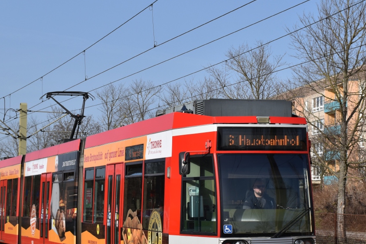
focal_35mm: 81
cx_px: 189
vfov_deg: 16.8
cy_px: 160
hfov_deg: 25.1
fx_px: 824
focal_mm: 38
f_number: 8
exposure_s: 1/640
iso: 200
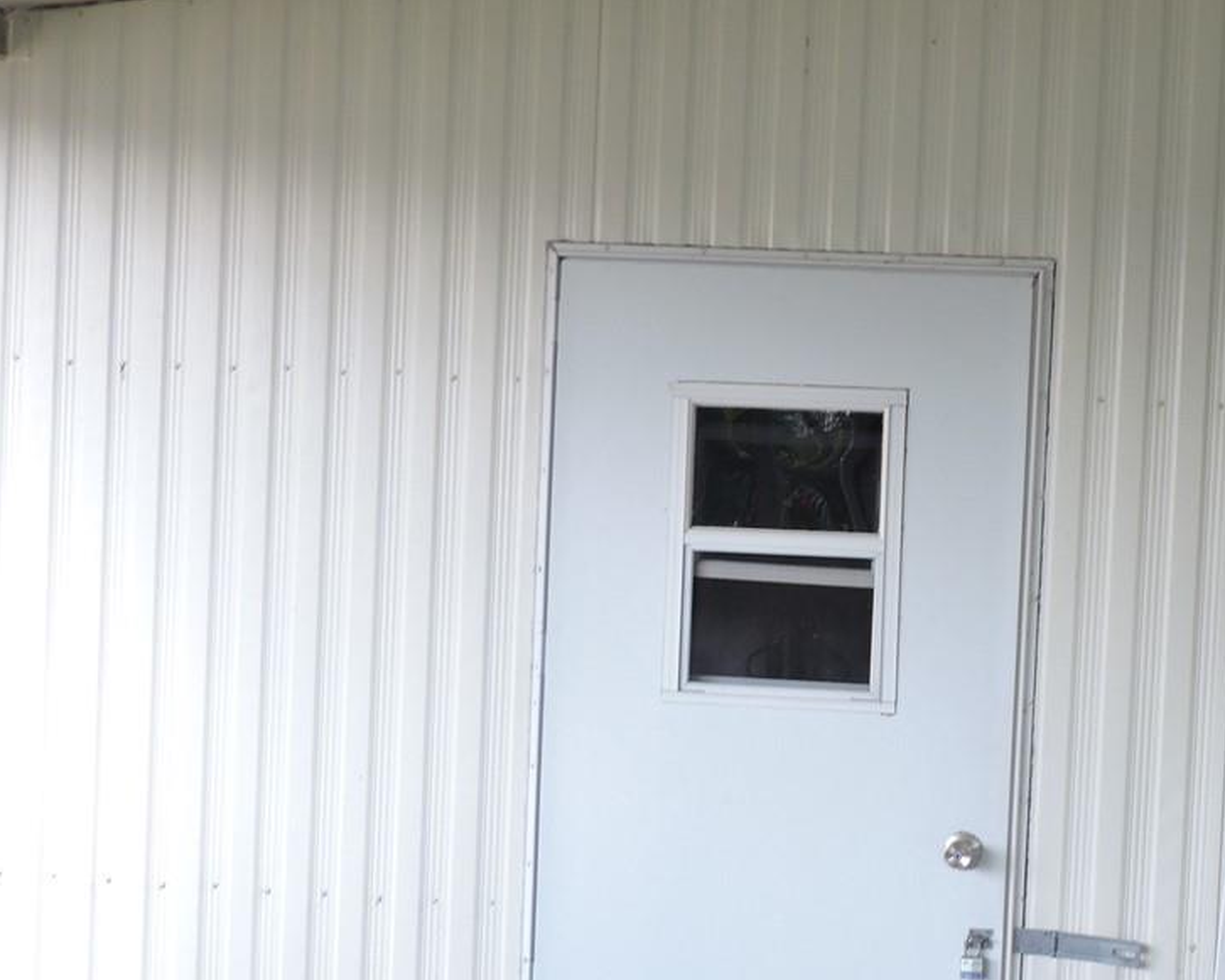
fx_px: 3118
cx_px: 1016
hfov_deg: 21.9
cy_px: 656
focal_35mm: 86
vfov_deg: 17.8
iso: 100
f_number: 3.3
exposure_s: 1/50
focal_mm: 7.1
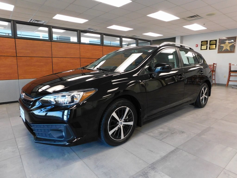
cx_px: 118
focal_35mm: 23
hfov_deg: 73.9
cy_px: 89
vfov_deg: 58.9
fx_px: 157
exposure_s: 1/30
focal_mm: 4
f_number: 3
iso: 400
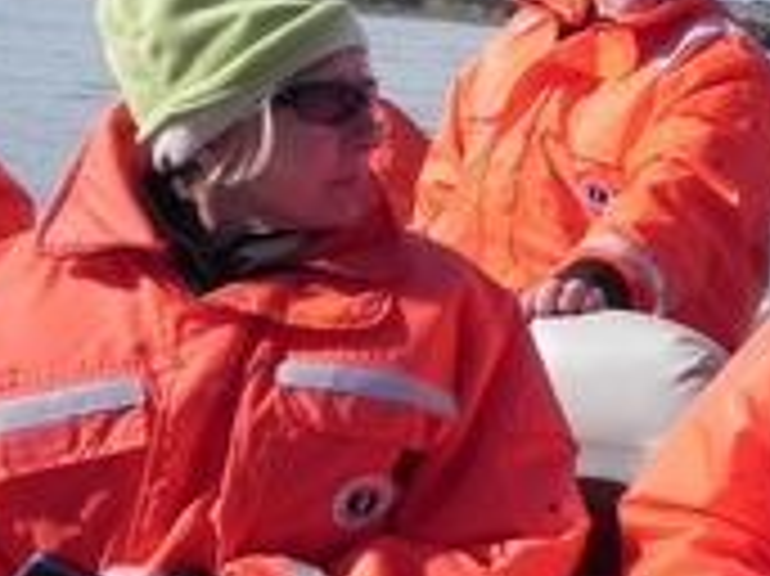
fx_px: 1689
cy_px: 376
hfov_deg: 22.9
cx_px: 991
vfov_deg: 19.3
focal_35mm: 76
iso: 160
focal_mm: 4.6
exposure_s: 1/477
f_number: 7.1
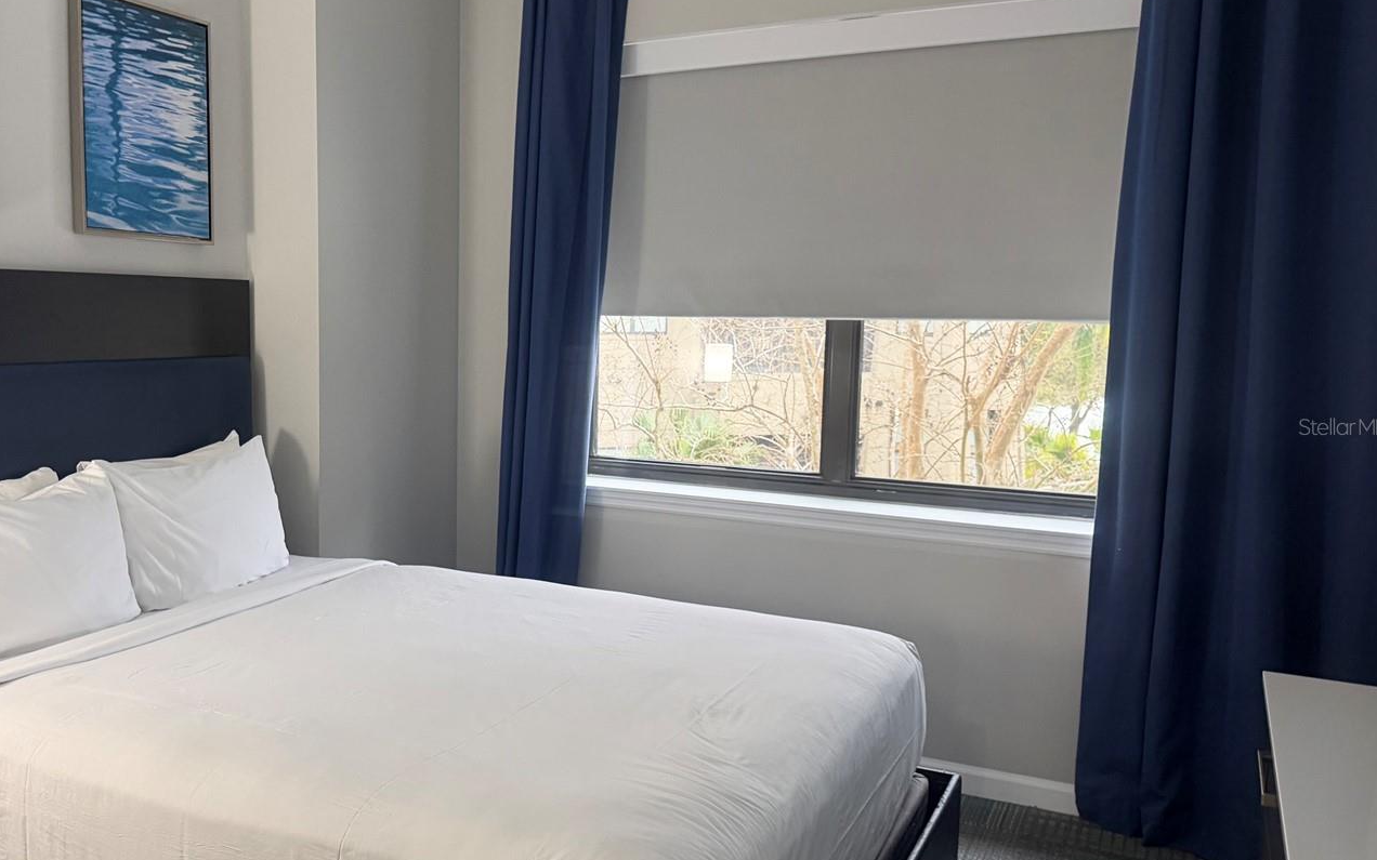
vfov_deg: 39.4
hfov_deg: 59.0
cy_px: 426
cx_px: 535
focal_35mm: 32
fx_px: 1201
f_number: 1.78
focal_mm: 6.76
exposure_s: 1/60
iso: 320
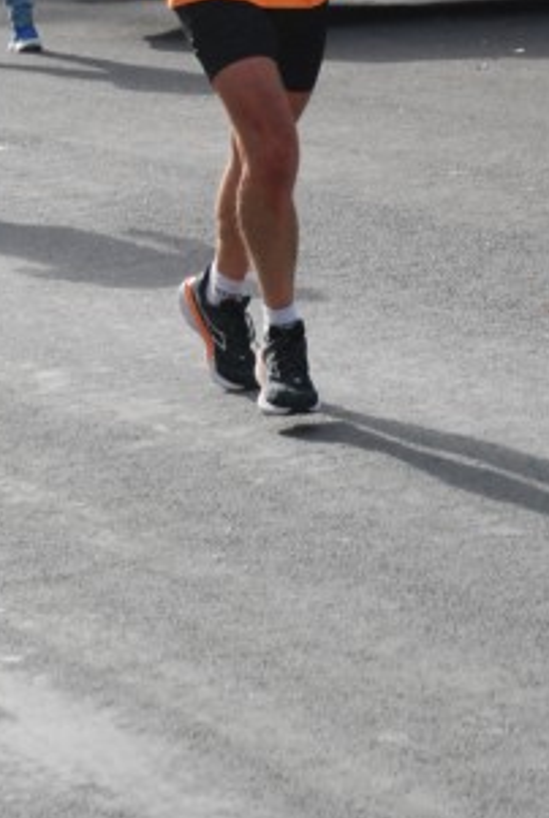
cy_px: 87
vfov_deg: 9.8
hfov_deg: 6.6
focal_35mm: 209
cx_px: 292
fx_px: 4759
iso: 1000
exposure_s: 1/1000
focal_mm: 70
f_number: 5.6
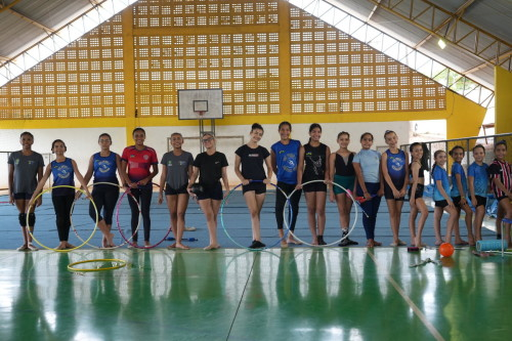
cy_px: 170
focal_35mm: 38
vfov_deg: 35.0
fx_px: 540
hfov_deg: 50.7
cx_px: 256
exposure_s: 1/125
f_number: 4
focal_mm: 38
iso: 2500
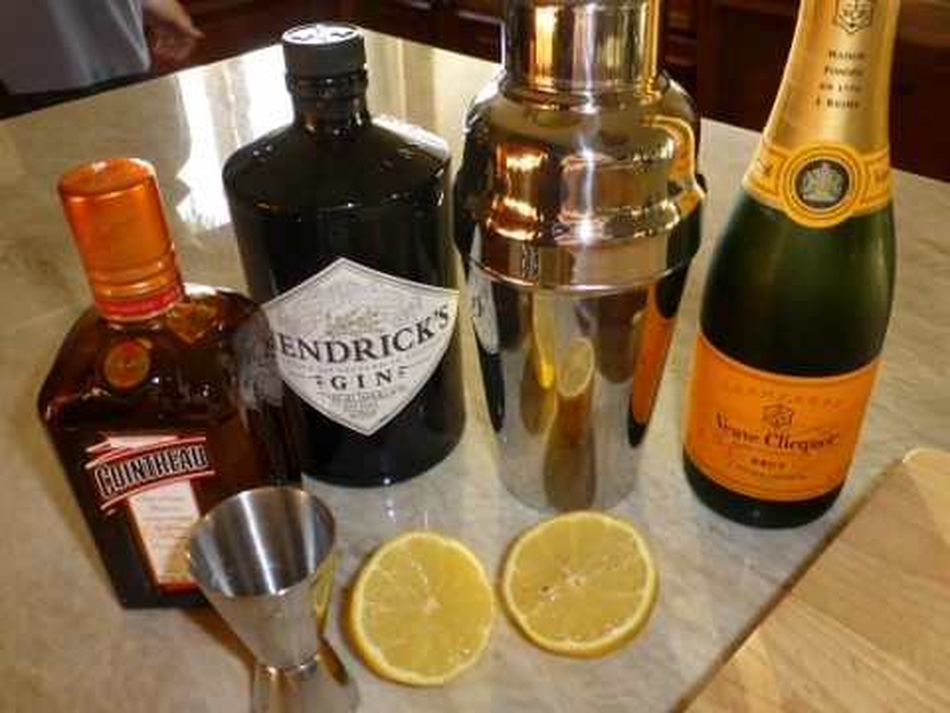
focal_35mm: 30
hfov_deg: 60.0
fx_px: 823
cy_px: 356
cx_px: 475
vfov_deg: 46.8
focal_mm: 5.4
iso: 320
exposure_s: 1/60
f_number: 3.6
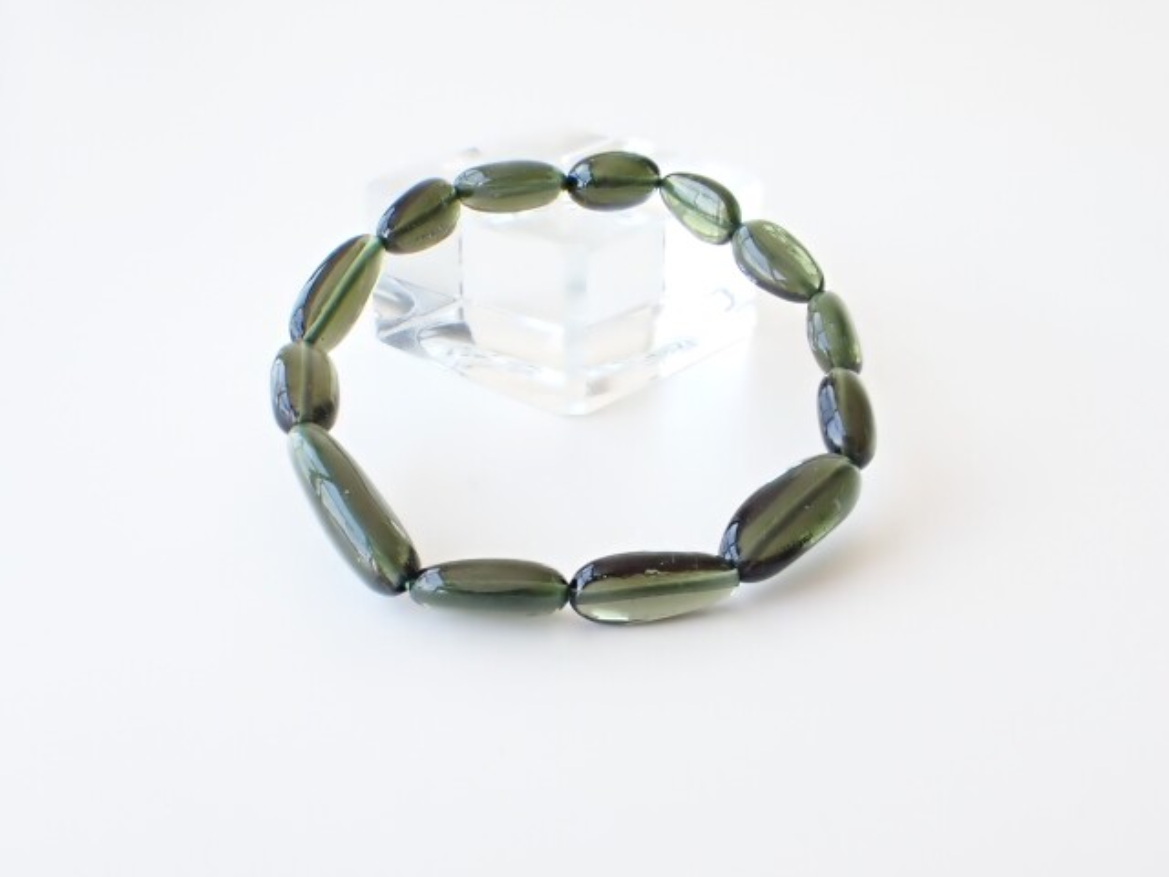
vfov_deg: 46.8
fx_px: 1013
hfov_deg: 60.0
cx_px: 584
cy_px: 438
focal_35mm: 30
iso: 160
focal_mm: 5.4
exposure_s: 1/125
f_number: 3.2
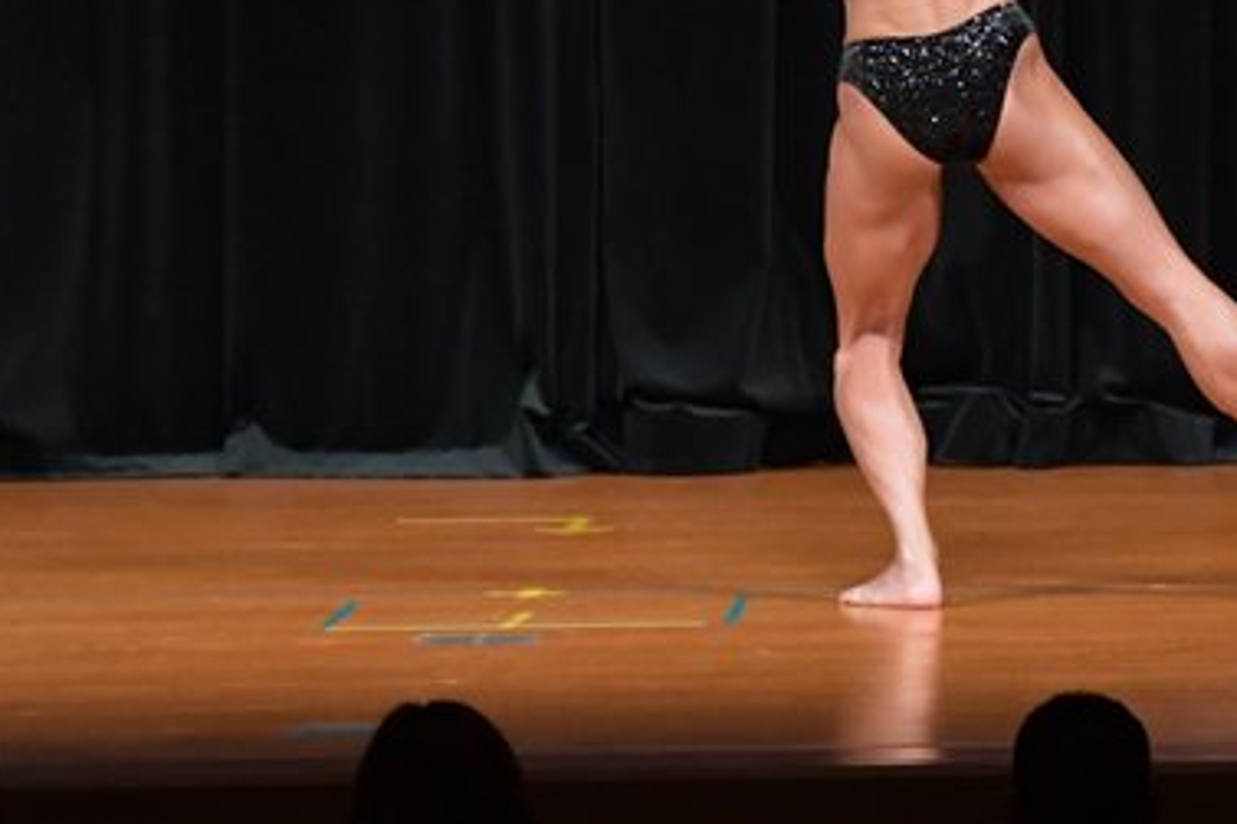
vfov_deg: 3.3
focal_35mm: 415
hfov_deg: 5.0
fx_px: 14253
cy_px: -13
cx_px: 1019
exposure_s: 1/400
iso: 5000
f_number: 5.6
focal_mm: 135
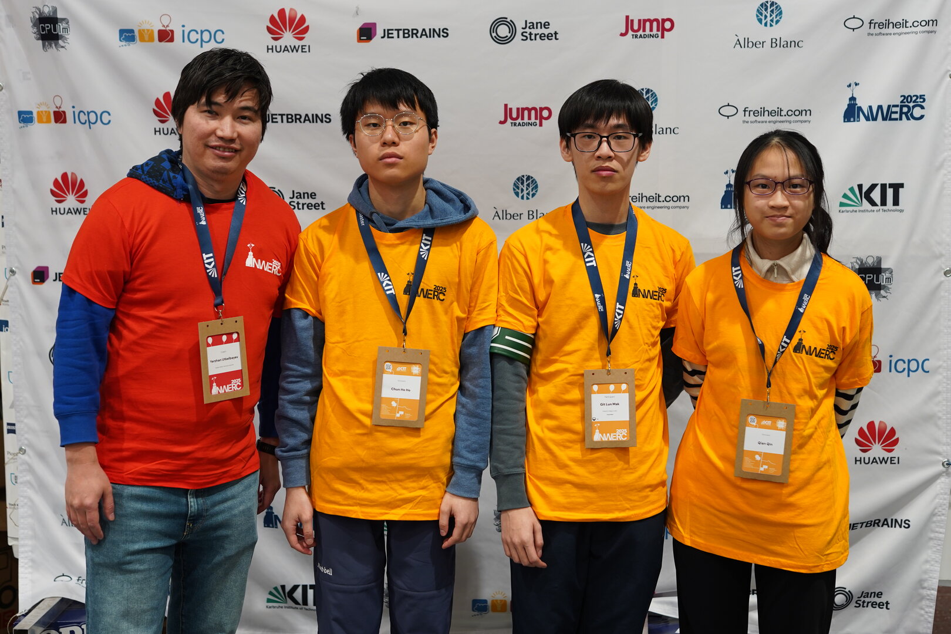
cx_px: 476
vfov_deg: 27.0
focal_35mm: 50
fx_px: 1321
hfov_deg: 39.6
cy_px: 317
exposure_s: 1/50
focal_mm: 50
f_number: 2.8
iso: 640
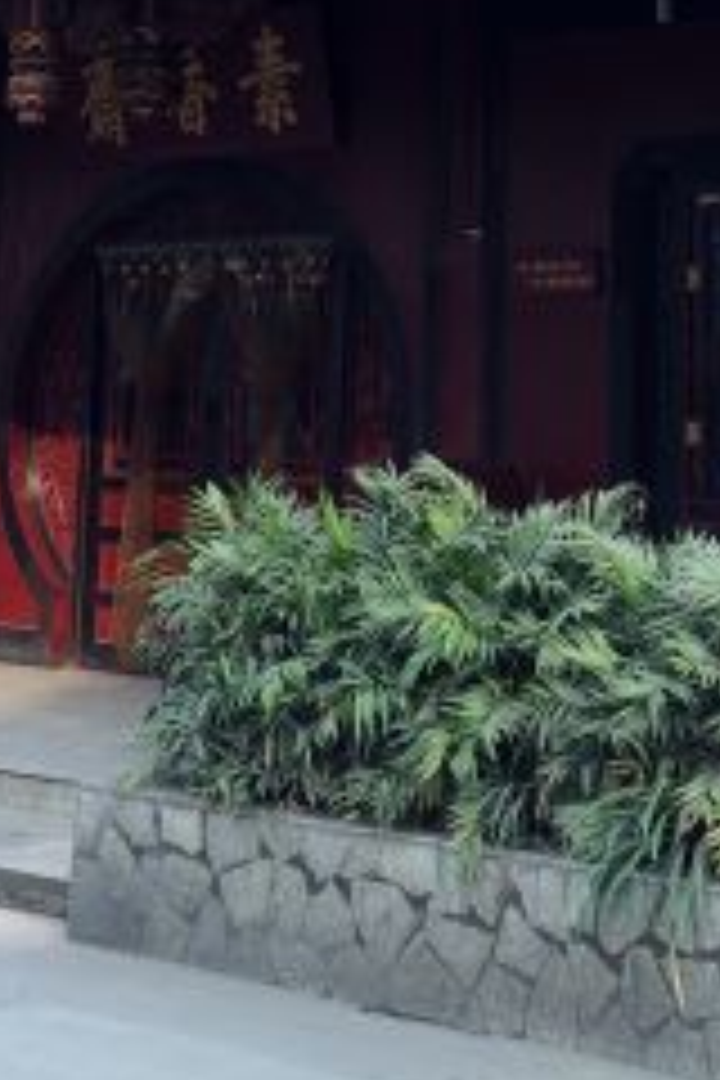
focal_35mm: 91
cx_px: 396
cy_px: -88
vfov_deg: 21.3
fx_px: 2730
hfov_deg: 15.0
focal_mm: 4.12
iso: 32
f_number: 2.2
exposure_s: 1/196
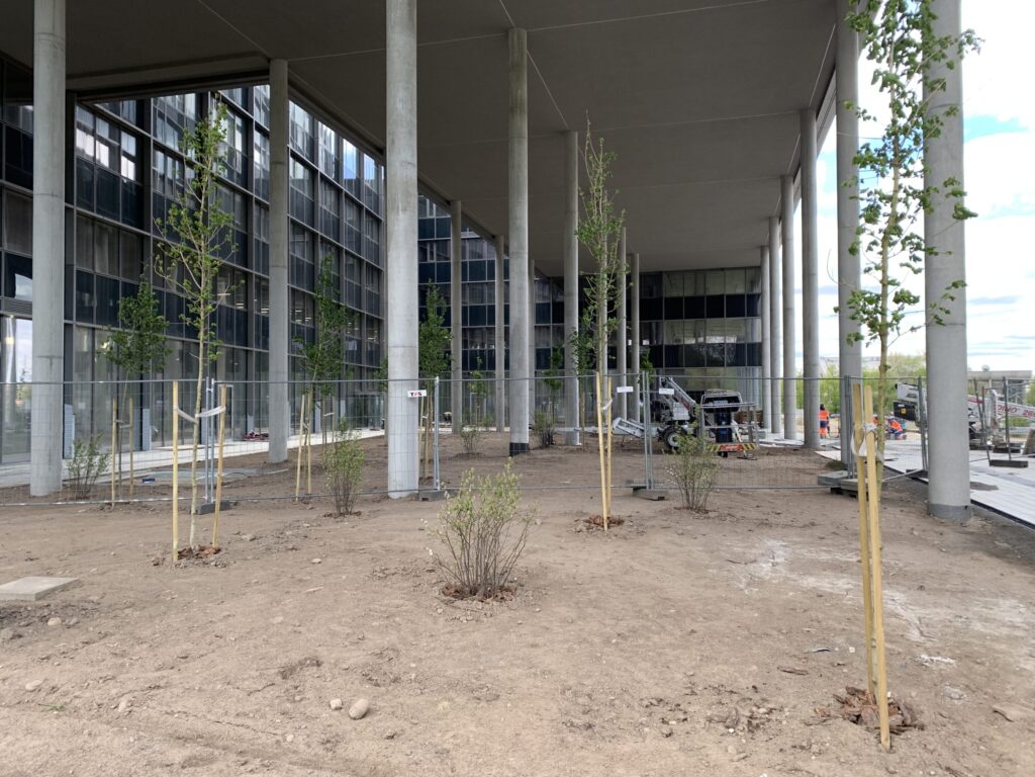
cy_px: 388
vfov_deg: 53.1
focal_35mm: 26
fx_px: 777
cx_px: 518
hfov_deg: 67.3
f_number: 1.8
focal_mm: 4.25
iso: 25
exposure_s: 1/242
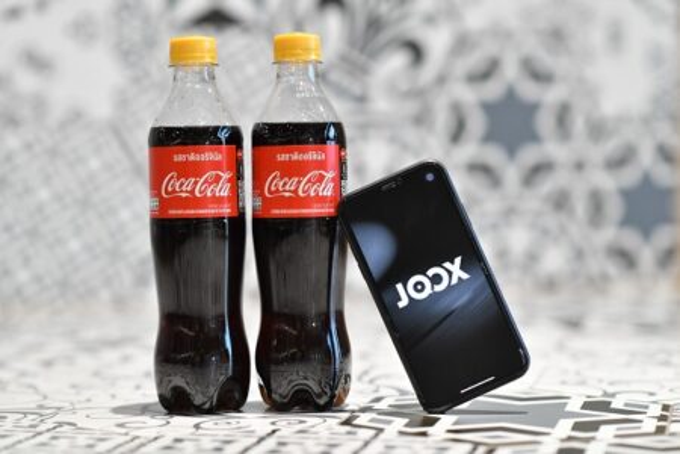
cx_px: 340
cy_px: 227
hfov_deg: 23.9
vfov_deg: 16.1
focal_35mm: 85
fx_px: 1605
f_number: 2.5
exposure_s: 1/250
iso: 1600
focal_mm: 85
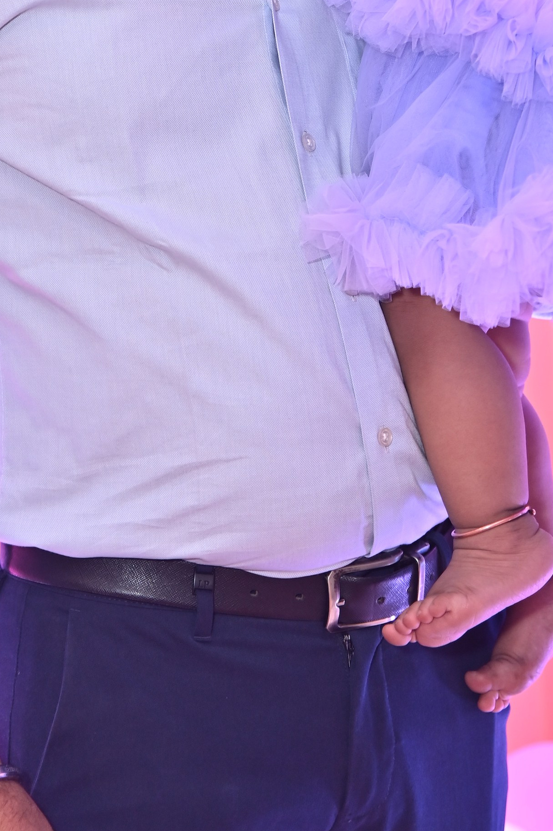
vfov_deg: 18.1
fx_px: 2584
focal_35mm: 112
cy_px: 157
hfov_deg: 12.2
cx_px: 212
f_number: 2.8
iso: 500
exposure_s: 1/160
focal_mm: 50
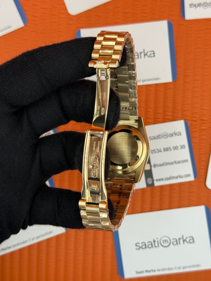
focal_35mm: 48
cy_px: 140
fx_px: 390
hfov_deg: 30.3
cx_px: 106
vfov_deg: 39.7
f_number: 1.78
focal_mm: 6.76
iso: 64
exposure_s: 1/496
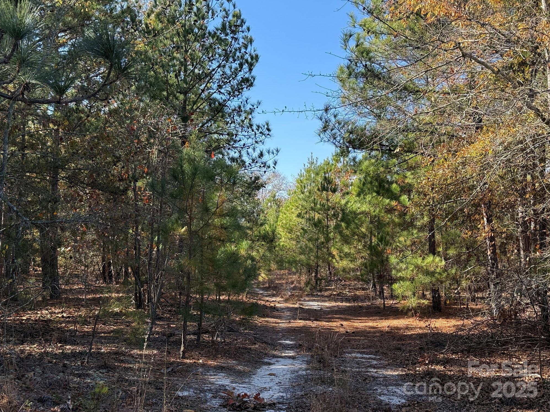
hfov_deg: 38.9
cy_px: 202
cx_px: 277
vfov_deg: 29.7
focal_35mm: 49
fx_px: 779
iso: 80
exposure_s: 1/1222
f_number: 1.78
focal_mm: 6.76
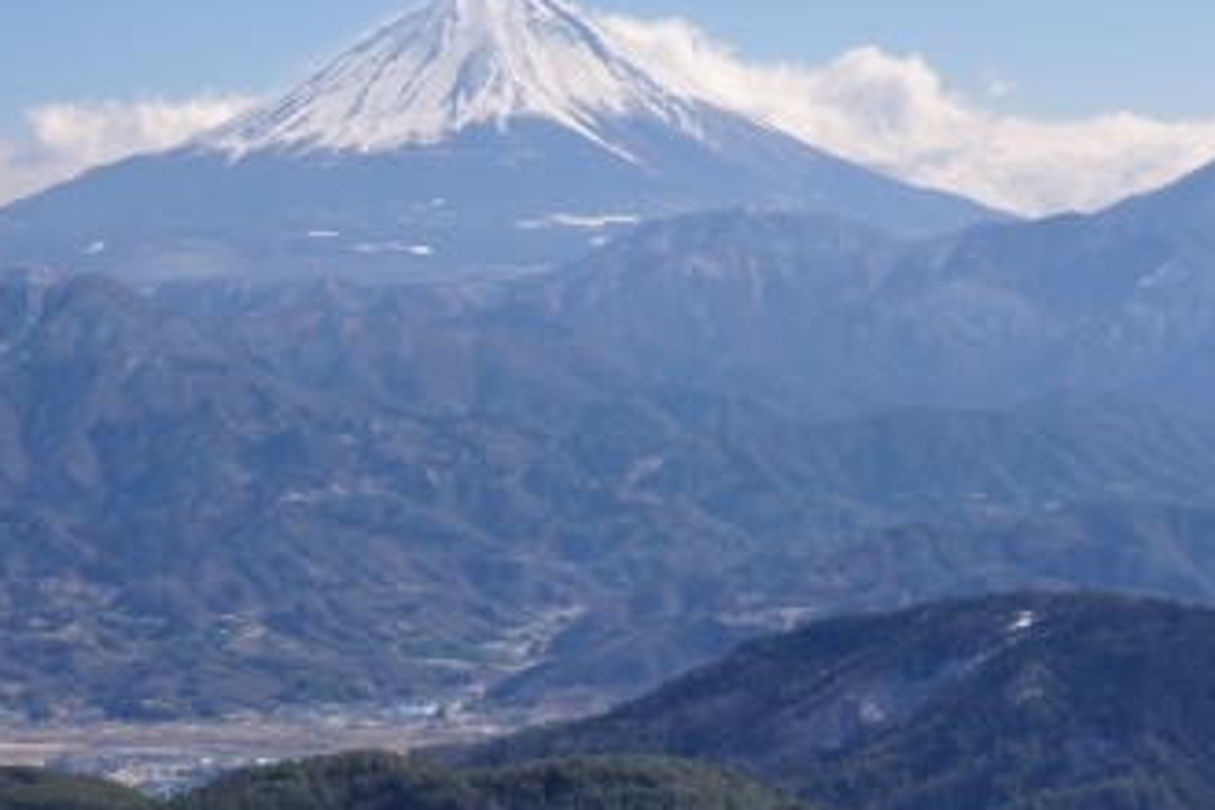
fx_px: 4293
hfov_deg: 15.9
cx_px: 133
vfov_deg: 10.7
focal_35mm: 127
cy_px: 764
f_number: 18
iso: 200
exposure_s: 1/30
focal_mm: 35
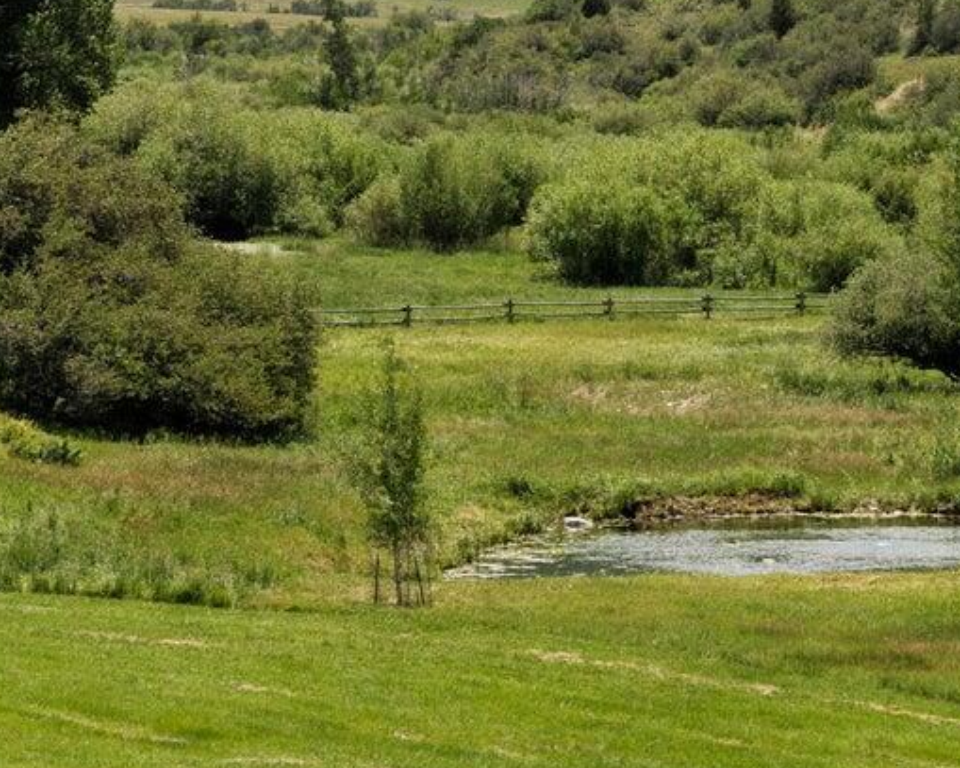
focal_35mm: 198
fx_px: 5625
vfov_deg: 7.8
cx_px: 864
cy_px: 125
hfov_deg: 9.7
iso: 400
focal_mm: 70
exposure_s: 1/800
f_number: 7.1
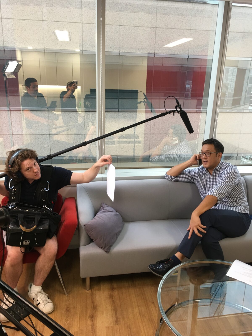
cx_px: 126
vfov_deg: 61.7
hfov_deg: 48.2
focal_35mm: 29
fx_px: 281
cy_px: 168
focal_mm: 4.15
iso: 50
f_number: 2.2
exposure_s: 1/17
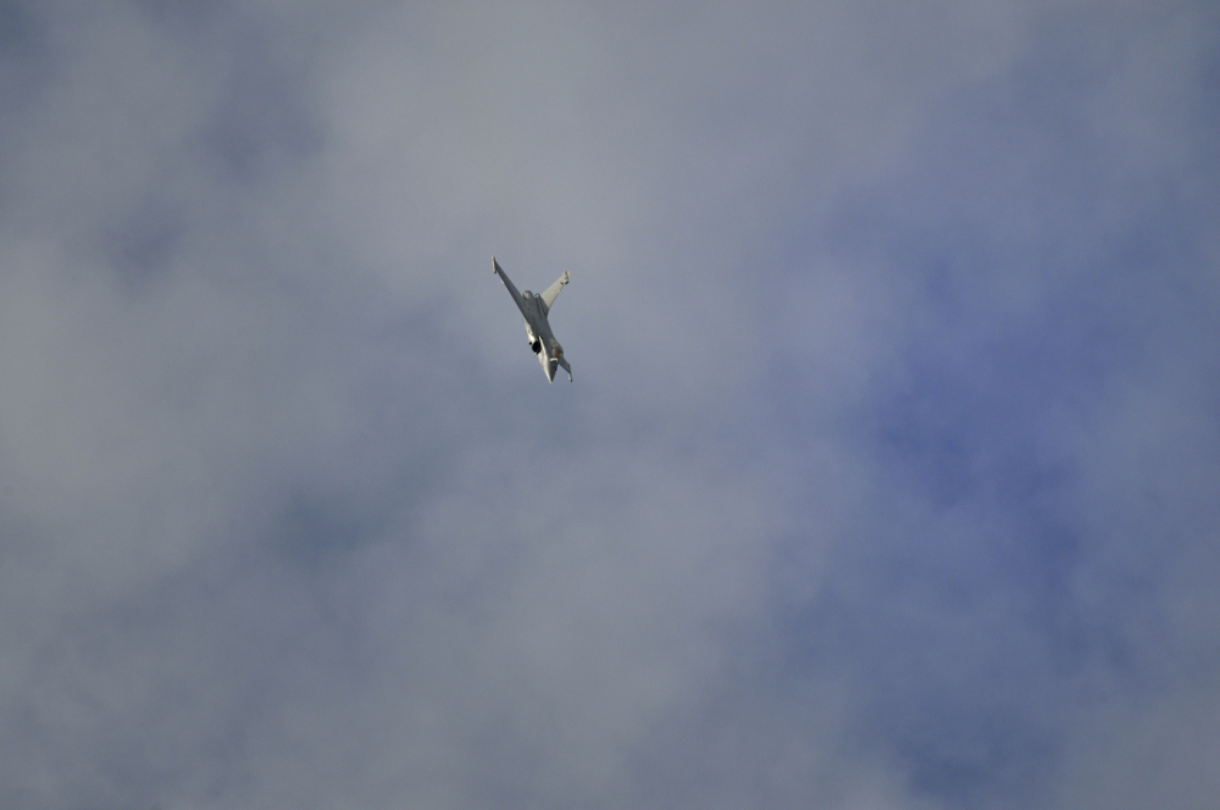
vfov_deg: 3.0
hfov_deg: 4.6
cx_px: 610
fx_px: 15230
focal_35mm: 450
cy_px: 405
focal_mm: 300
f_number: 13
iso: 200
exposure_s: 1/640
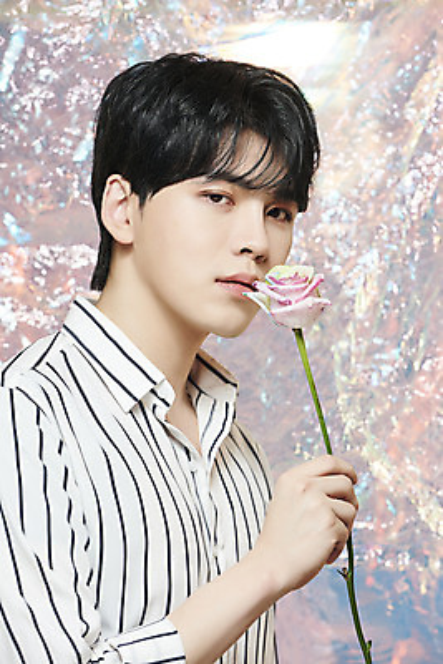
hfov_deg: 10.2
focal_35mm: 135
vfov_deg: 15.2
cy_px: 332
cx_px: 222
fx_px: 2490
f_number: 5.6
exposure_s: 1/125
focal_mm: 135
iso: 64
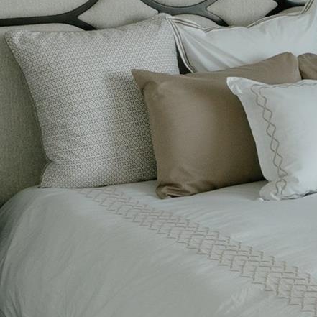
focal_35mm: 111
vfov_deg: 15.7
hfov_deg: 15.5
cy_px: 151
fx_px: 1150
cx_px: 288
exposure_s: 1/100
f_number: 4
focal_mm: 24
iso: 800
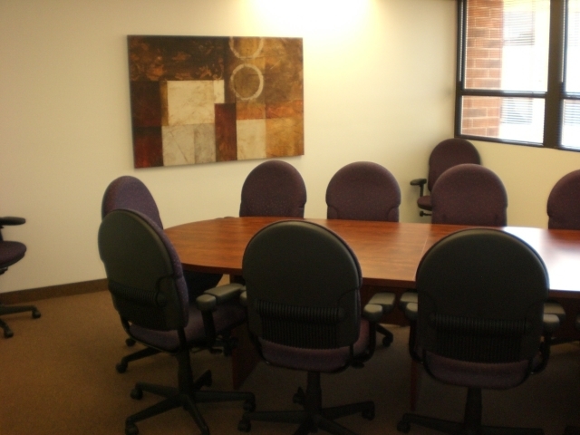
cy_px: 218
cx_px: 290
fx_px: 637
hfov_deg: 49.0
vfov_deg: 37.7
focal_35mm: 38
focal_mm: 6.3
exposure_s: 1/100
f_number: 3.1
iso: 200
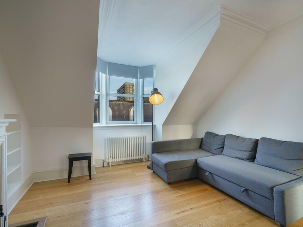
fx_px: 158
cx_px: 166
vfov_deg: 71.6
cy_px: 117
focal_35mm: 18
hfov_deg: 87.5
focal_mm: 16
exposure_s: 2.5
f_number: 11
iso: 100
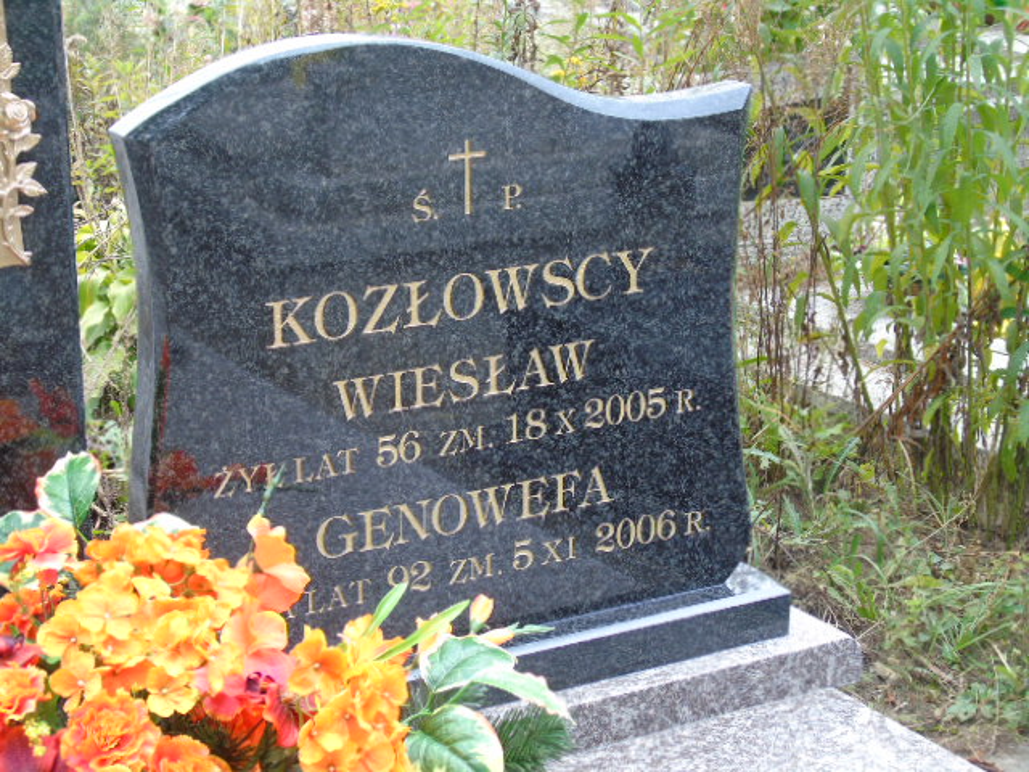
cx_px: 514
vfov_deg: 18.0
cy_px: 386
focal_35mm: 82
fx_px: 2438
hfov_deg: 23.8
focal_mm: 15
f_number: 4.1
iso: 80
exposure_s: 1/30
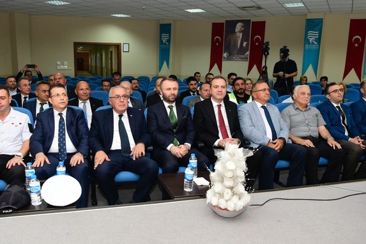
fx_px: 315
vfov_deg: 42.3
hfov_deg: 60.2
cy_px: 131
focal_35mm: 31
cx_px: 166
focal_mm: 24
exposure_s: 1/60
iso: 1000
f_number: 4.5
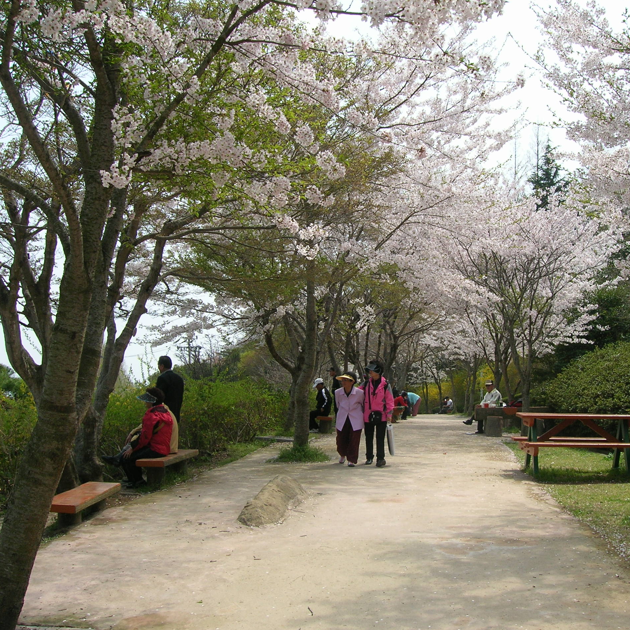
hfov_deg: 40.8
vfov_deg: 40.9
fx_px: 844
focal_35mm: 41
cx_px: 374
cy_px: 310
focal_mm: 5.7
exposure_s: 1/280
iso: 50
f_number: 4.9
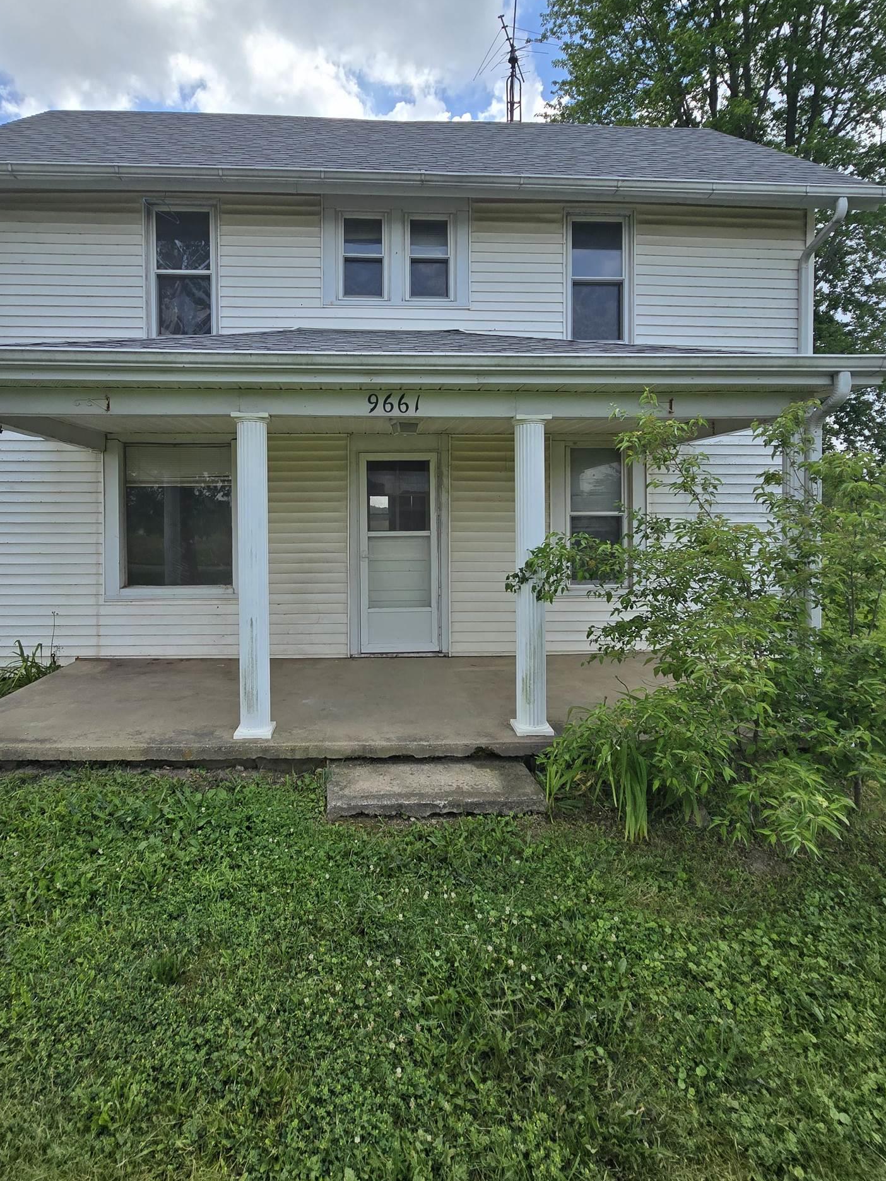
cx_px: 394
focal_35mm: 16
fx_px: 546
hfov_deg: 77.8
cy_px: 528
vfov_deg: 94.2
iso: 50
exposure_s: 1/2021
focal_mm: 2.2
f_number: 2.2
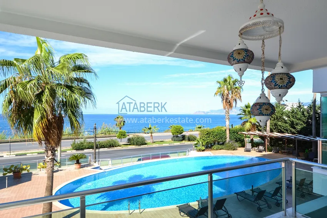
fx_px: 191
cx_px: 164
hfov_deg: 81.2
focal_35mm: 21
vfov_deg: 59.5
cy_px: 109
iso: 100
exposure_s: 1/125
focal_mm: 14
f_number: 7.1
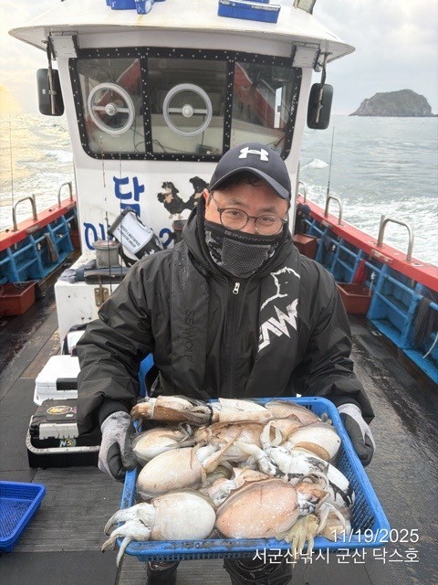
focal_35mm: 24
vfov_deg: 71.6
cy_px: 292
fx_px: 405
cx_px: 219
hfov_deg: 56.8
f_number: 1.78
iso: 250
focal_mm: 6.76
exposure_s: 1/943
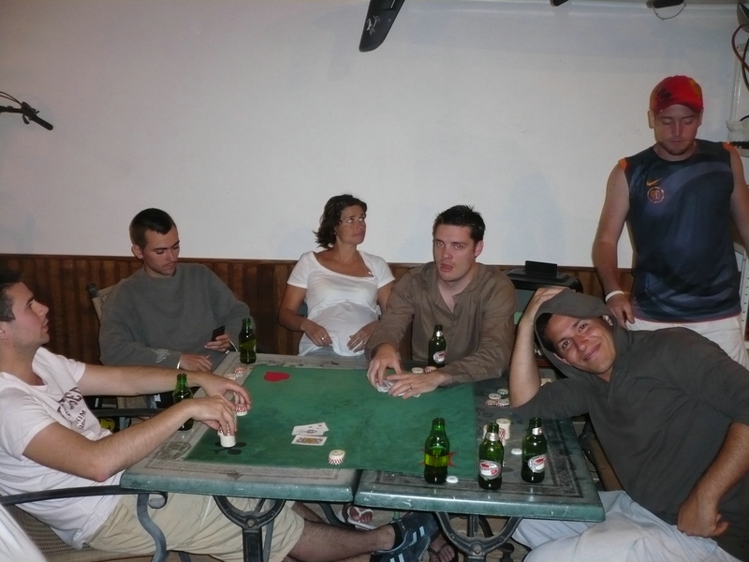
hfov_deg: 52.6
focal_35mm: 35
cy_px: 281
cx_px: 374
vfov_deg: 40.7
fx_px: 757
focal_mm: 5.8
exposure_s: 1/30
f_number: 2.8
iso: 250
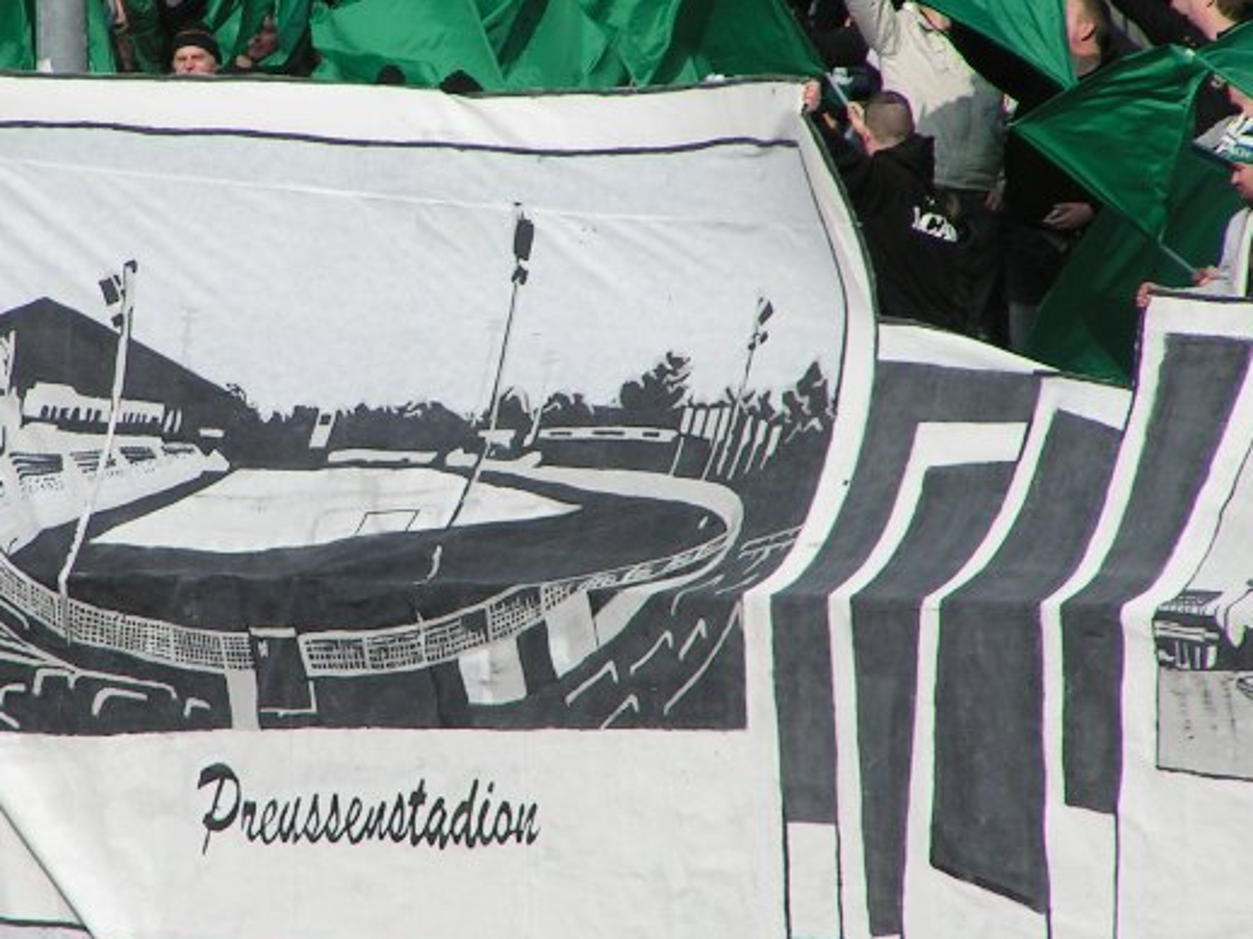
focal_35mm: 586
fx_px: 21207
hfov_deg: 3.4
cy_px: 413
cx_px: 328
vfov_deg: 2.5
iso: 50
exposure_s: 1/800
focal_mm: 58
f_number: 5.6
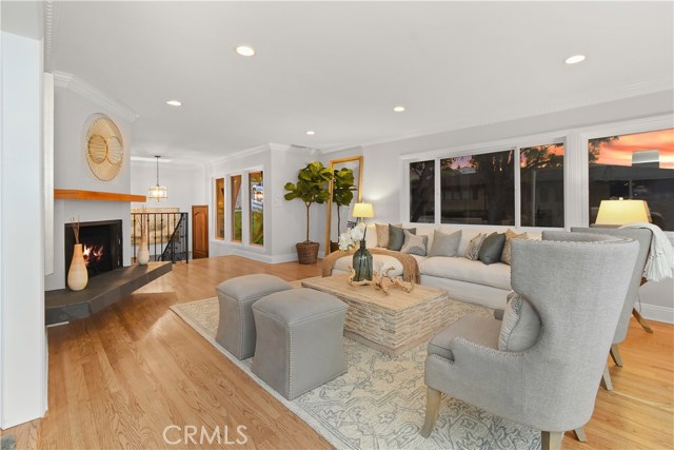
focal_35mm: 15
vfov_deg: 77.4
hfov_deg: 100.4
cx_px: 337
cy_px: 225
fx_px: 281
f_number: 8
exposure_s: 1/15
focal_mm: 10
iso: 1250
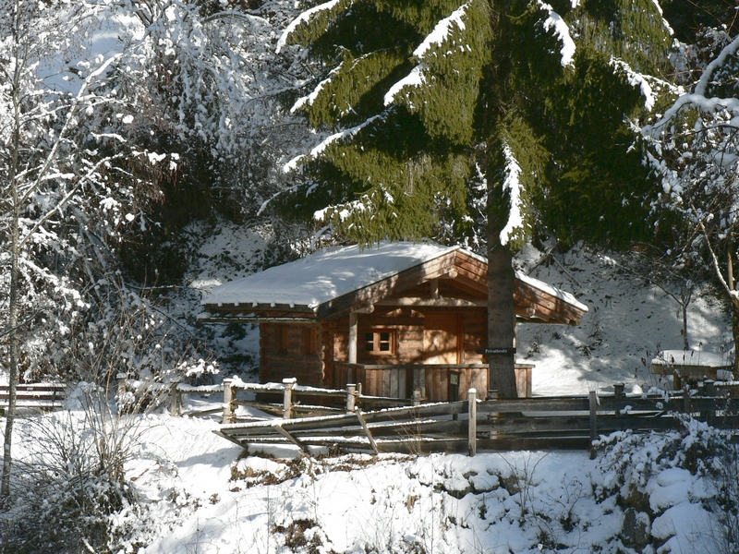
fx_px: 2263
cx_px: 370
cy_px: 277
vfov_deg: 14.0
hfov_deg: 18.5
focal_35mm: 106
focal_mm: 17.7
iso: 80
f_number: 4
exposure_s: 1/500
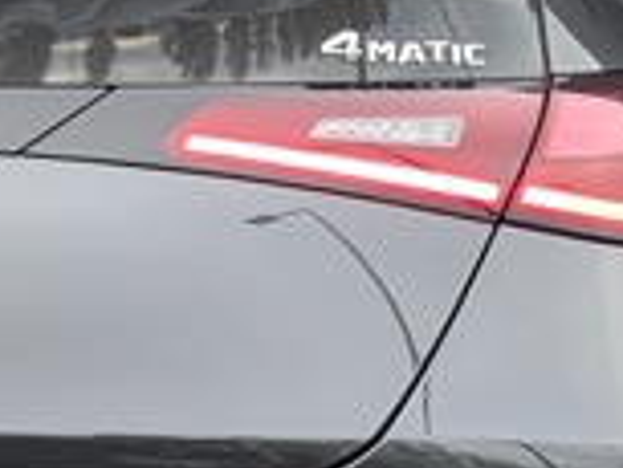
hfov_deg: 7.6
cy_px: 289
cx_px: -265
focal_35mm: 256
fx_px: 4611
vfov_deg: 5.8
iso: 180
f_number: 1.68
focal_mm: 6.9
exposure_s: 1/372
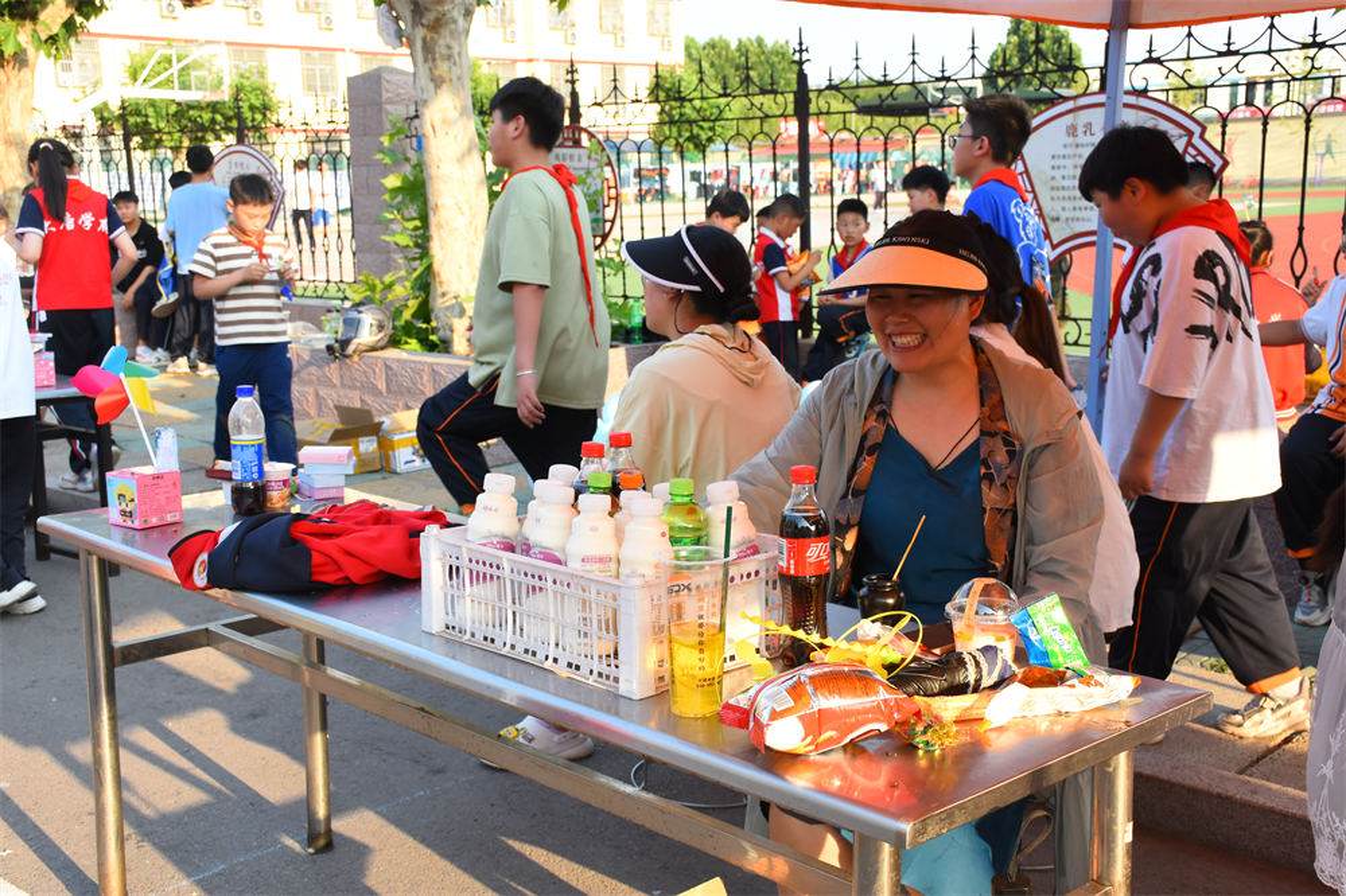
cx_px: 673
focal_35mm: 40
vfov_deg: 33.0
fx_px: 1514
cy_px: 448
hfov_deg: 47.9
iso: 500
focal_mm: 27
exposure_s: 1/250
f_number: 8
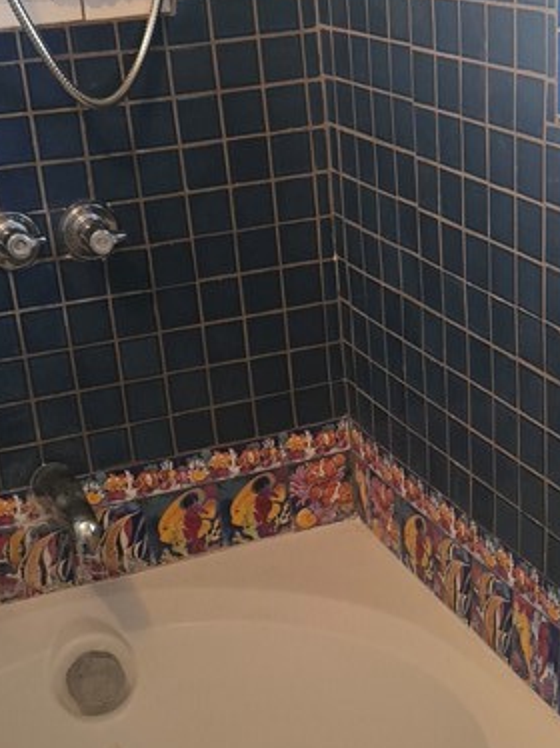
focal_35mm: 63
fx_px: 1360
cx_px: 402
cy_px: 518
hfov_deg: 23.1
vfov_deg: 30.4
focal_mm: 5.4
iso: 640
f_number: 1.8
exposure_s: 1/60
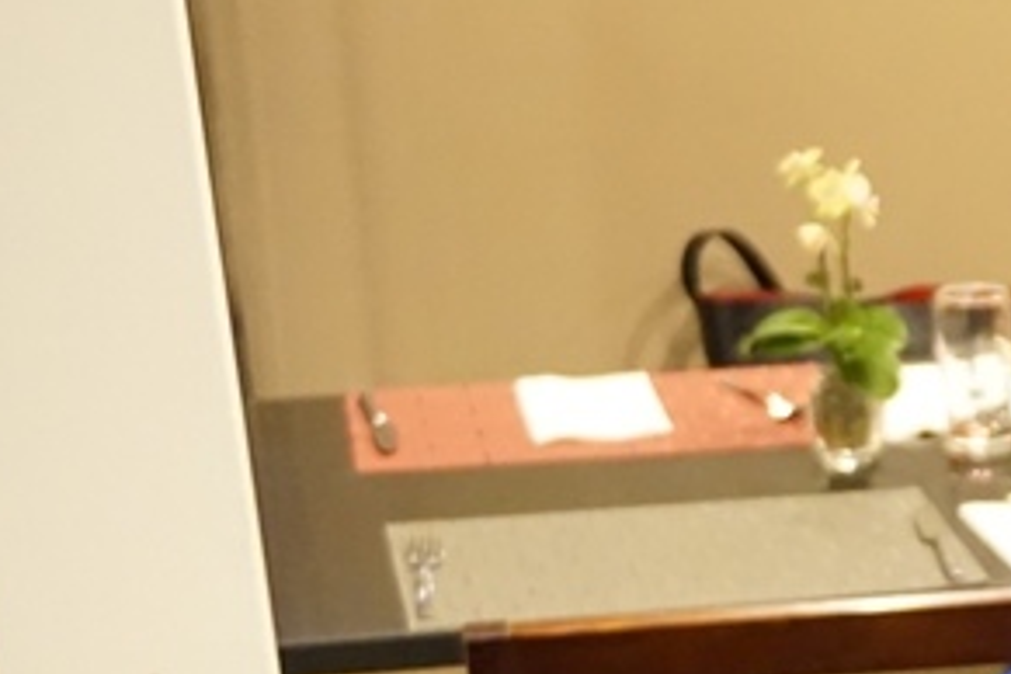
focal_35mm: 132
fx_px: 3700
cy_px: 1096
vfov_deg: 10.0
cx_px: 1734
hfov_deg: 14.1
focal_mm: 25
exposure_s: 1/10
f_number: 4.5
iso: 3200
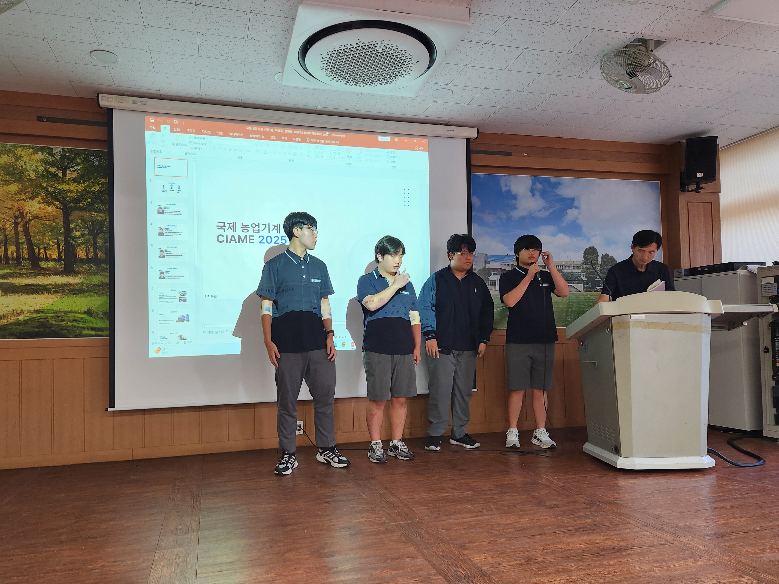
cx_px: 366
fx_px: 563
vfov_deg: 54.8
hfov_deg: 69.3
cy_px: 317
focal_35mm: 25
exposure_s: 1/120
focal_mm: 5.4
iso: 320
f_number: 1.8
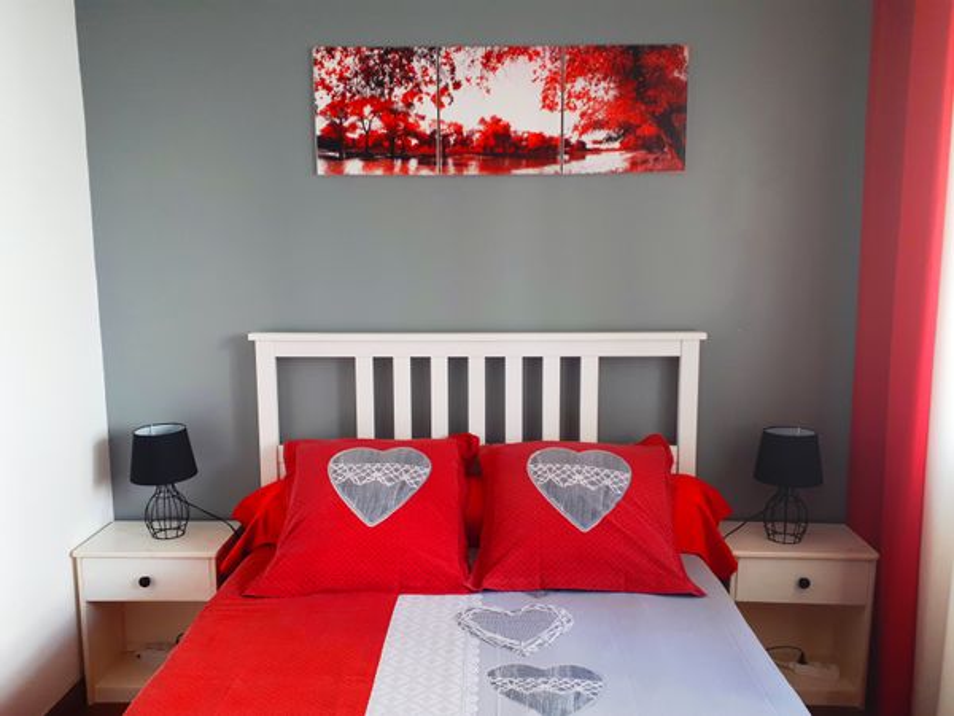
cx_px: 477
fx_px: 744
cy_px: 358
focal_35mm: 27
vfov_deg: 51.4
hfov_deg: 65.3
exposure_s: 1/33
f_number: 1.9
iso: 64
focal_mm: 3.6
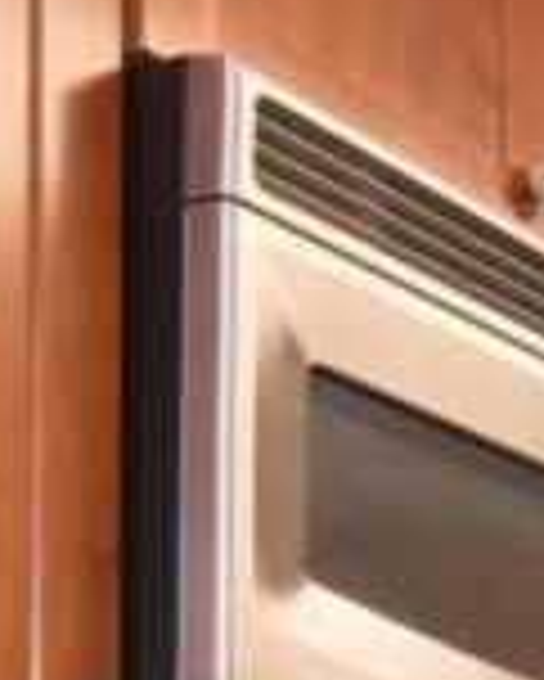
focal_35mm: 105
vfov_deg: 16.2
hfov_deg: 12.2
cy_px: 1106
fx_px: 2115
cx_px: 1232
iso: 640
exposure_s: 1/25
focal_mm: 11
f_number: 11
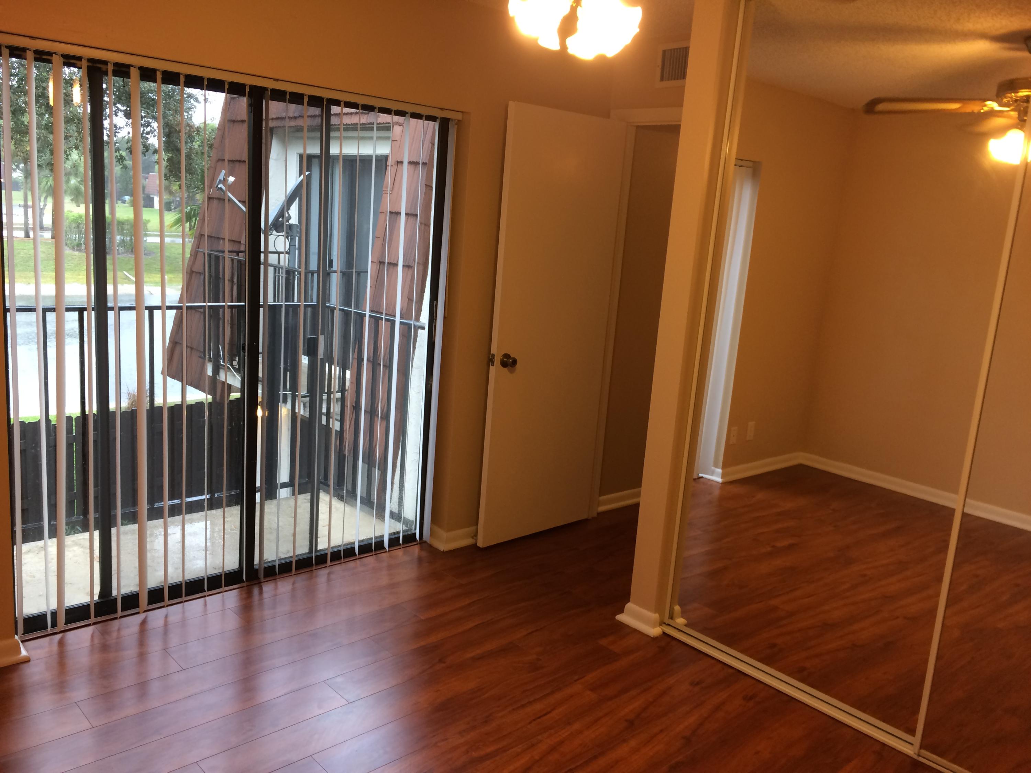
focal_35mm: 29
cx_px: 516
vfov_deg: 48.2
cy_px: 386
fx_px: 864
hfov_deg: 61.7
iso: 64
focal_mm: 4.15
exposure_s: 1/30
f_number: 2.2
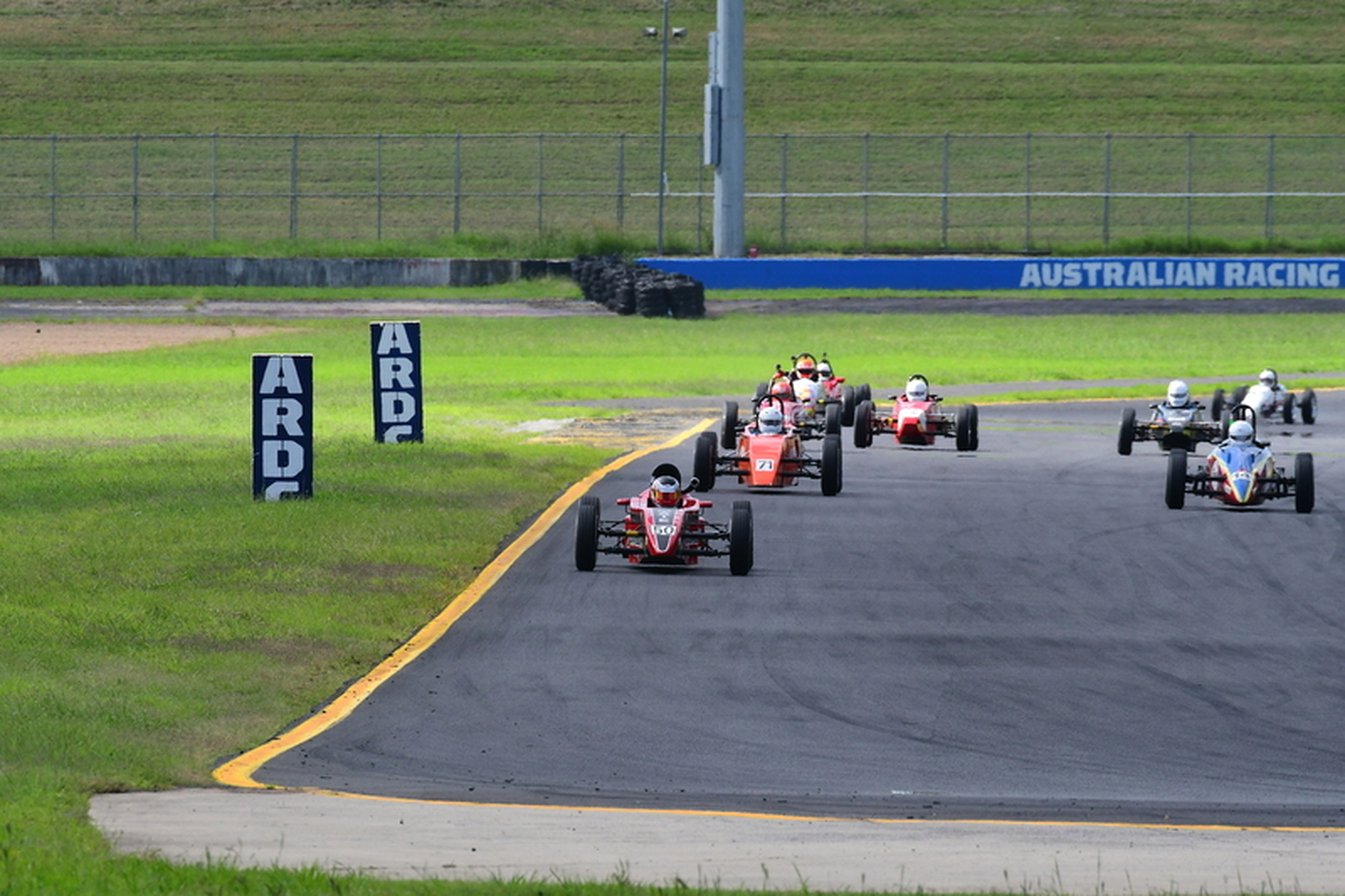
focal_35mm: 585
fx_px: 21850
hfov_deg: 3.5
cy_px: 448
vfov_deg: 2.3
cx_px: 672
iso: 640
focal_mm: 390
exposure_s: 1/640
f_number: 11
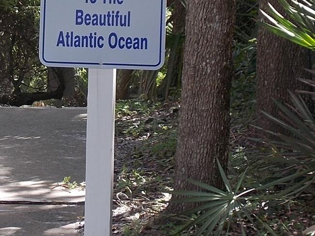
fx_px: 1565
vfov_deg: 8.6
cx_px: 15
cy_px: 24
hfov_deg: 11.4
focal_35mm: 172
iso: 80
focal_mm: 12.5
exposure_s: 1/40
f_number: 4.2
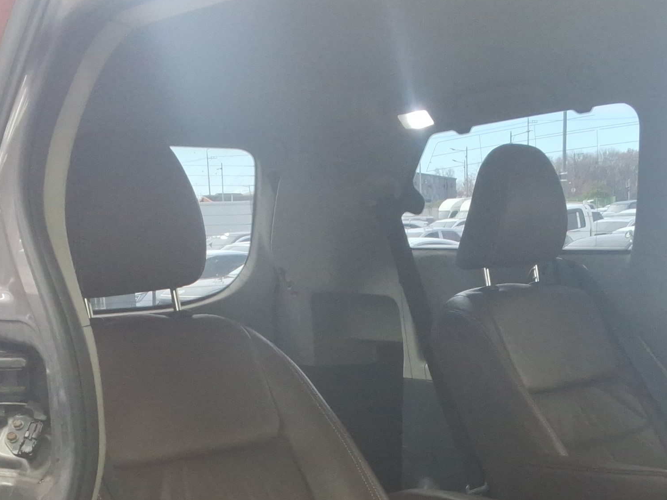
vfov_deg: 23.0
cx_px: 340
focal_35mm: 61
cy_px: 510
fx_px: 1176
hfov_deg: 31.7
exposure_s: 1/60
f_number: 1.9
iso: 47
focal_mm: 2.91
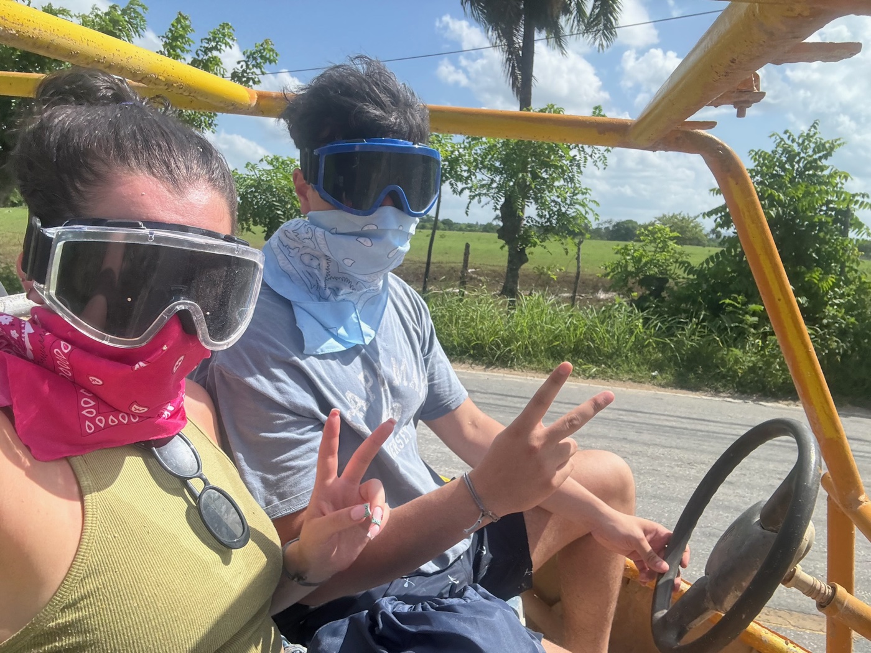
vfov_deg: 58.9
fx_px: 579
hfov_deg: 73.9
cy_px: 326
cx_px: 436
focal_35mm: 23
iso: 25
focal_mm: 2.69
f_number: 1.9
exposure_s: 1/594
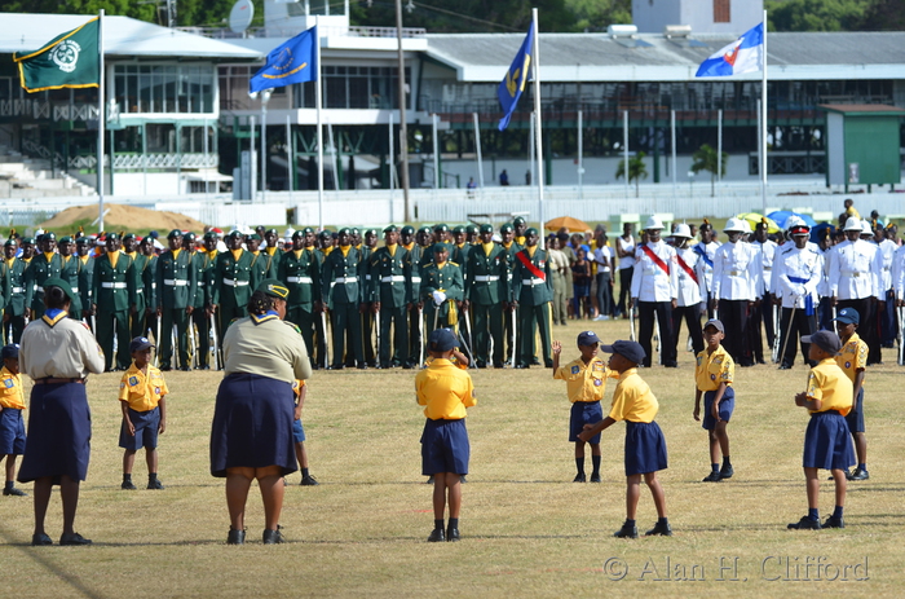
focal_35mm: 292
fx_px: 7335
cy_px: 300
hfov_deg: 7.1
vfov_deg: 4.7
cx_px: 452
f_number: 5.3
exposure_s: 1/800
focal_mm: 195
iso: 160
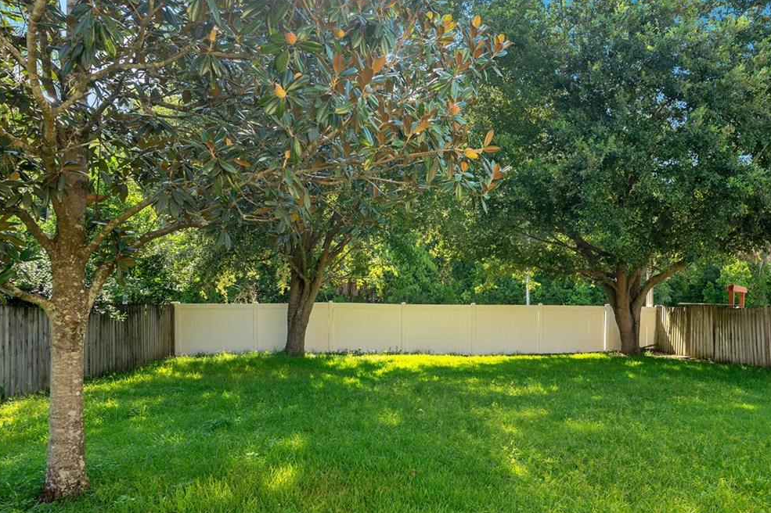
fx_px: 557
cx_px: 478
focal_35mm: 26
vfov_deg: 49.4
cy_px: 287
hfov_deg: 68.4
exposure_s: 1/80
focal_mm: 16
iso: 100
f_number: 6.3
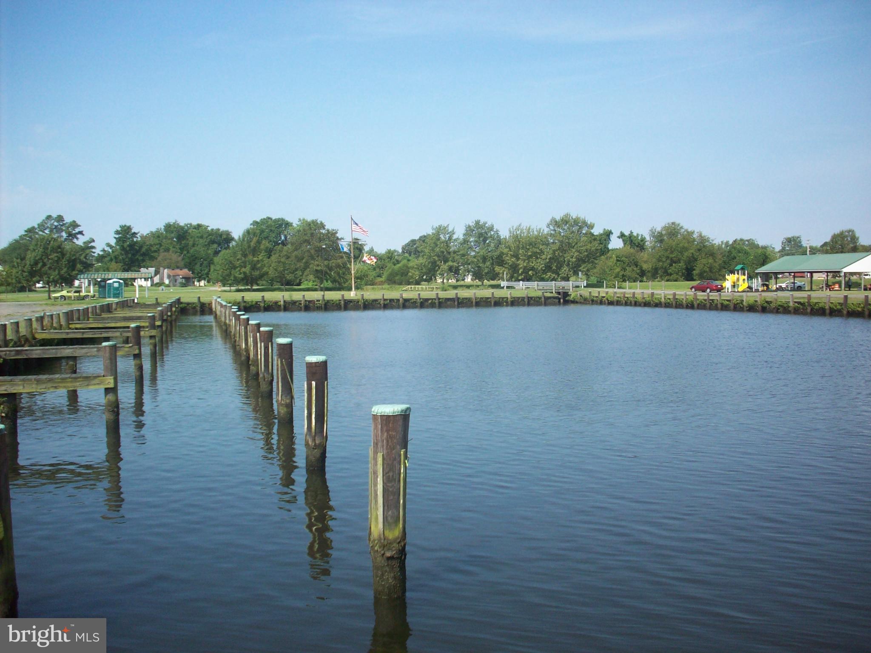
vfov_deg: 38.7
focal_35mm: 37
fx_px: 931
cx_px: 436
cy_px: 326
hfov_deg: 50.1
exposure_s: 1/226
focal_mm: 6.2
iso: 80
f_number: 5.6
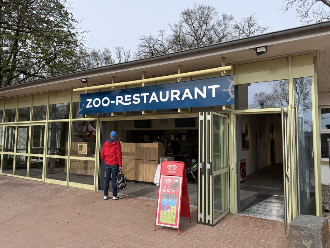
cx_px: 167
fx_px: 238
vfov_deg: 54.9
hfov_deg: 69.4
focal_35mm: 25
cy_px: 120
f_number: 1.78
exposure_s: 1/3021
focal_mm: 6.76
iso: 80
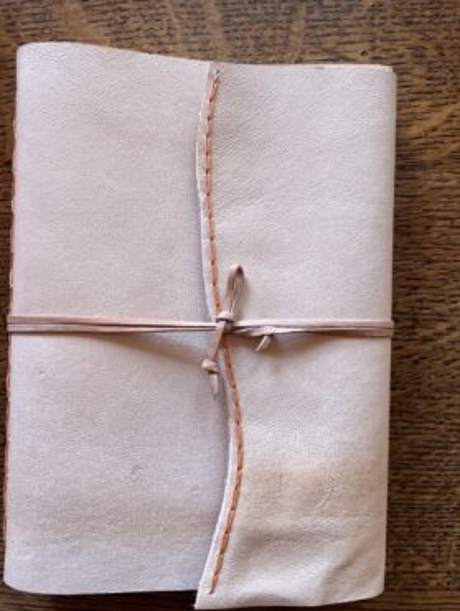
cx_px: 221
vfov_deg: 63.3
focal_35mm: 28
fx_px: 495
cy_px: 326
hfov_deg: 49.8
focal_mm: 5.1
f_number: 1.6
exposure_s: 1/118
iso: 125
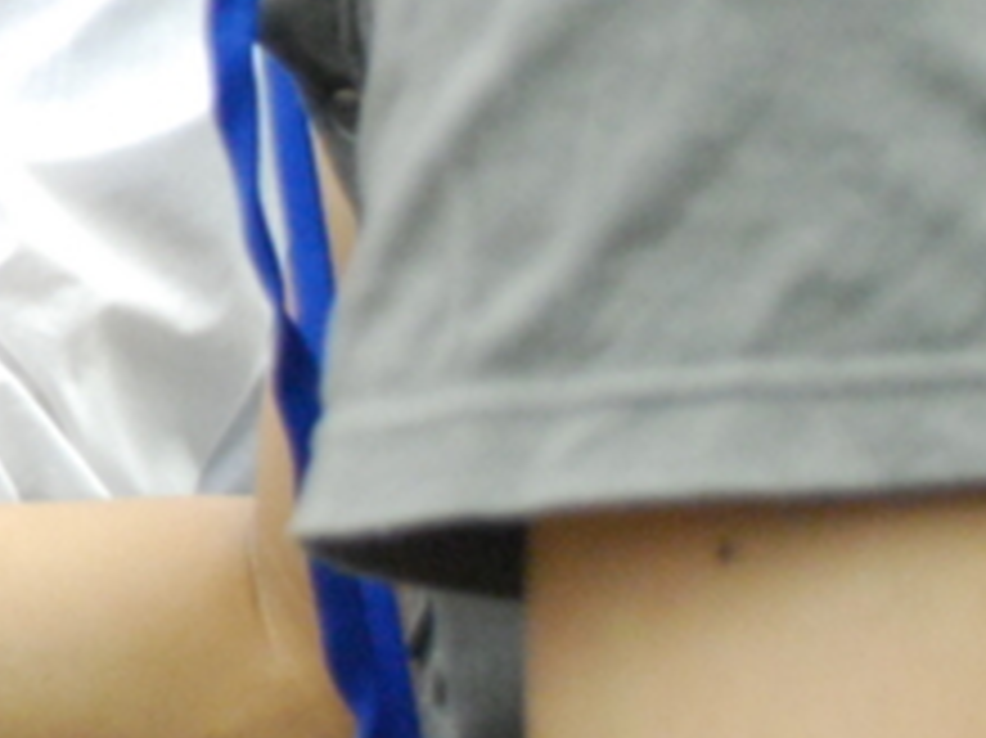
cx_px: -1202
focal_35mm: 191
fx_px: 5443
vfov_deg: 7.6
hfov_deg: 9.4
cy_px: -421
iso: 1250
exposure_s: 1/30
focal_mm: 29
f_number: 4.8
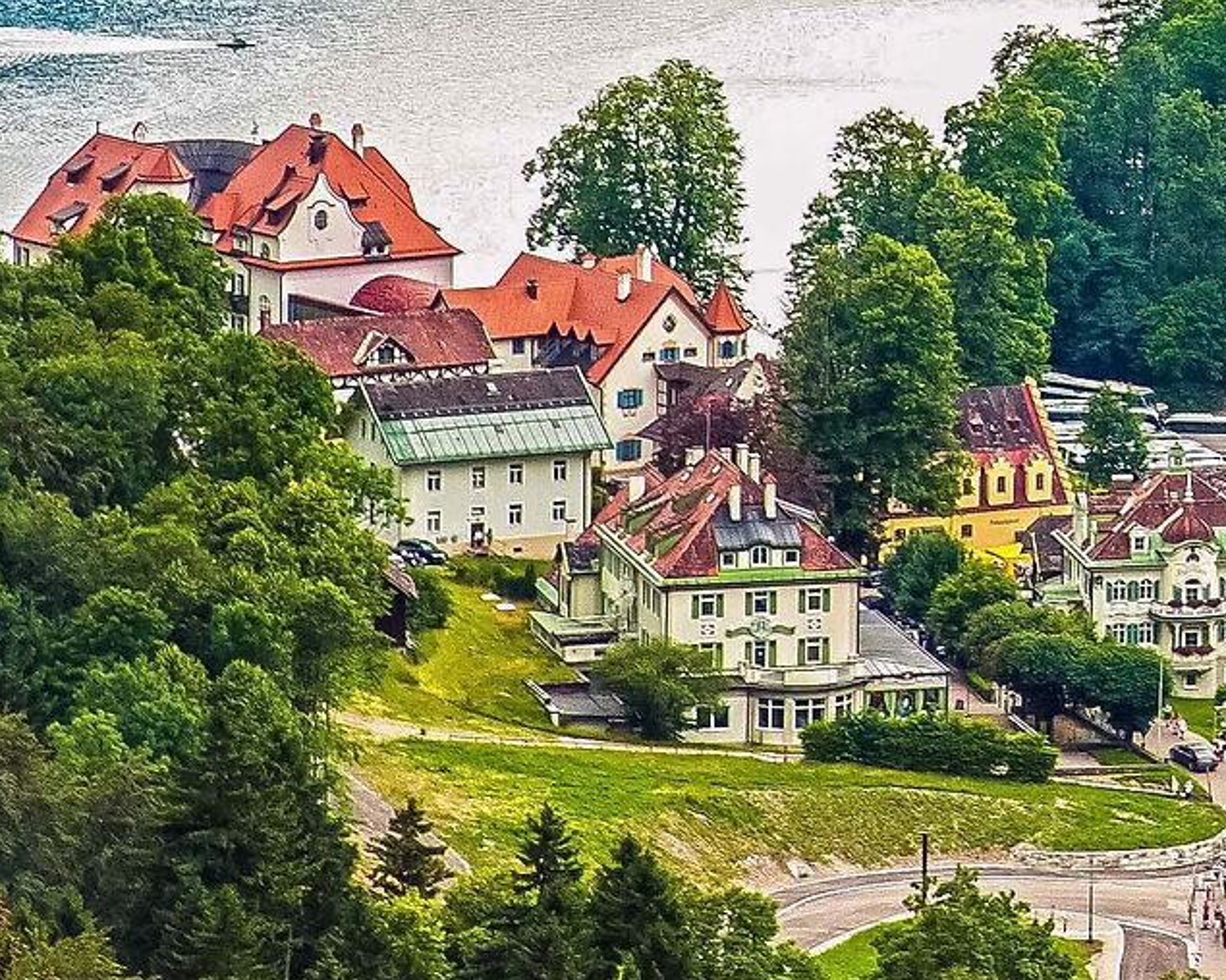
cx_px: 2114
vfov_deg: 4.7
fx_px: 11829
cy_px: -281
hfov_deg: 5.8
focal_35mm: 326
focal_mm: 92
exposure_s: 1/125
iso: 320
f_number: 7.1
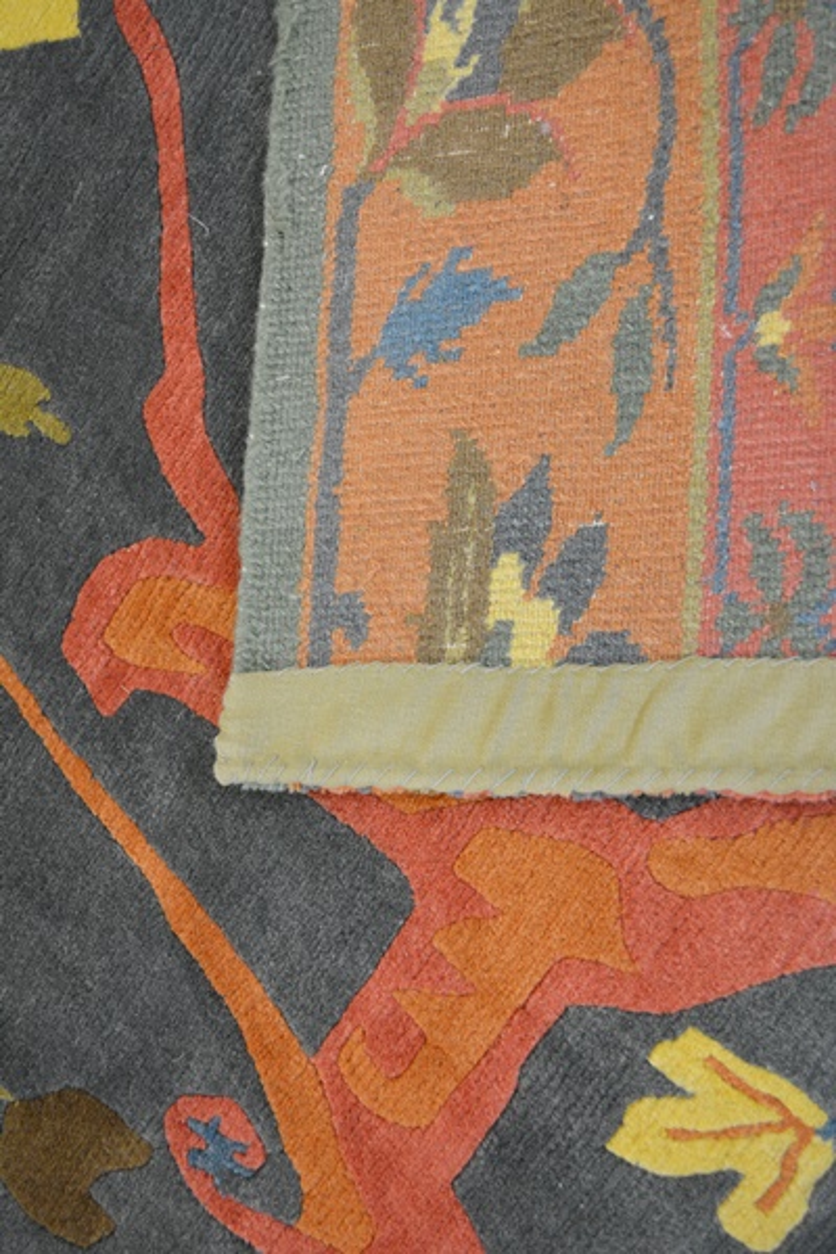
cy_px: 627
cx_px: 418
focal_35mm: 33
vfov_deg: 57.2
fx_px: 1149
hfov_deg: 40.0
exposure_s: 1/50
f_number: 4
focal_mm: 22
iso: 800
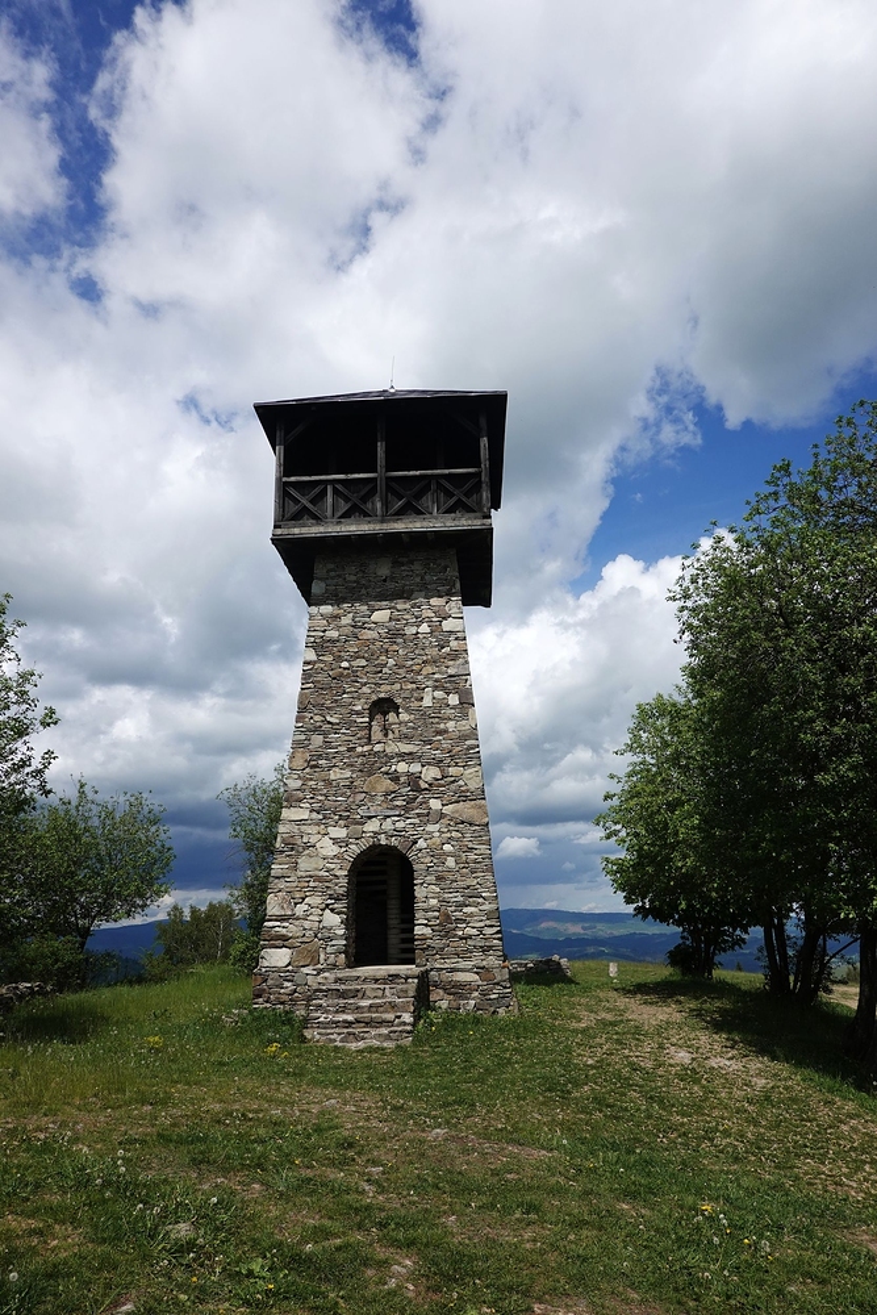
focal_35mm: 24
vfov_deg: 73.7
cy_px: 658
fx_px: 877
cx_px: 438
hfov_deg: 53.1
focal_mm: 9
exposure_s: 1/2500
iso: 125
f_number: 3.2
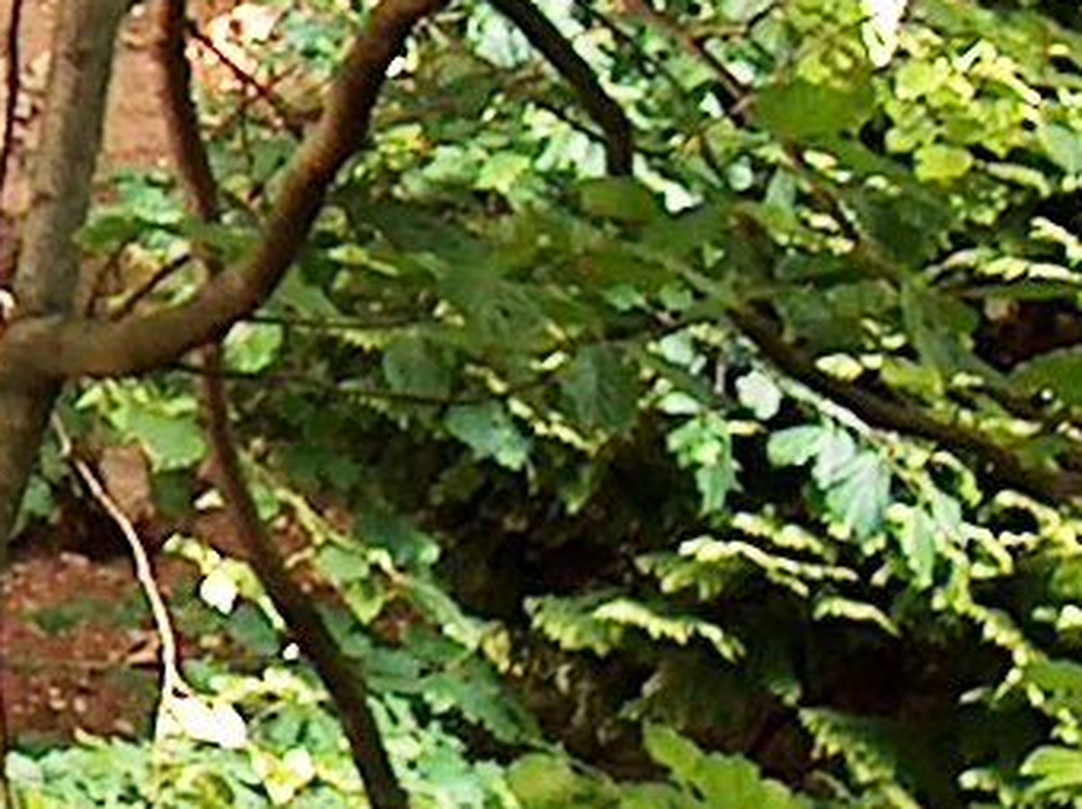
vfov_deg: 5.2
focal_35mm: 284
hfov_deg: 6.6
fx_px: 8865
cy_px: -115
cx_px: -1674
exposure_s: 1/14.7
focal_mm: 7.6
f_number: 2.8
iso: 100
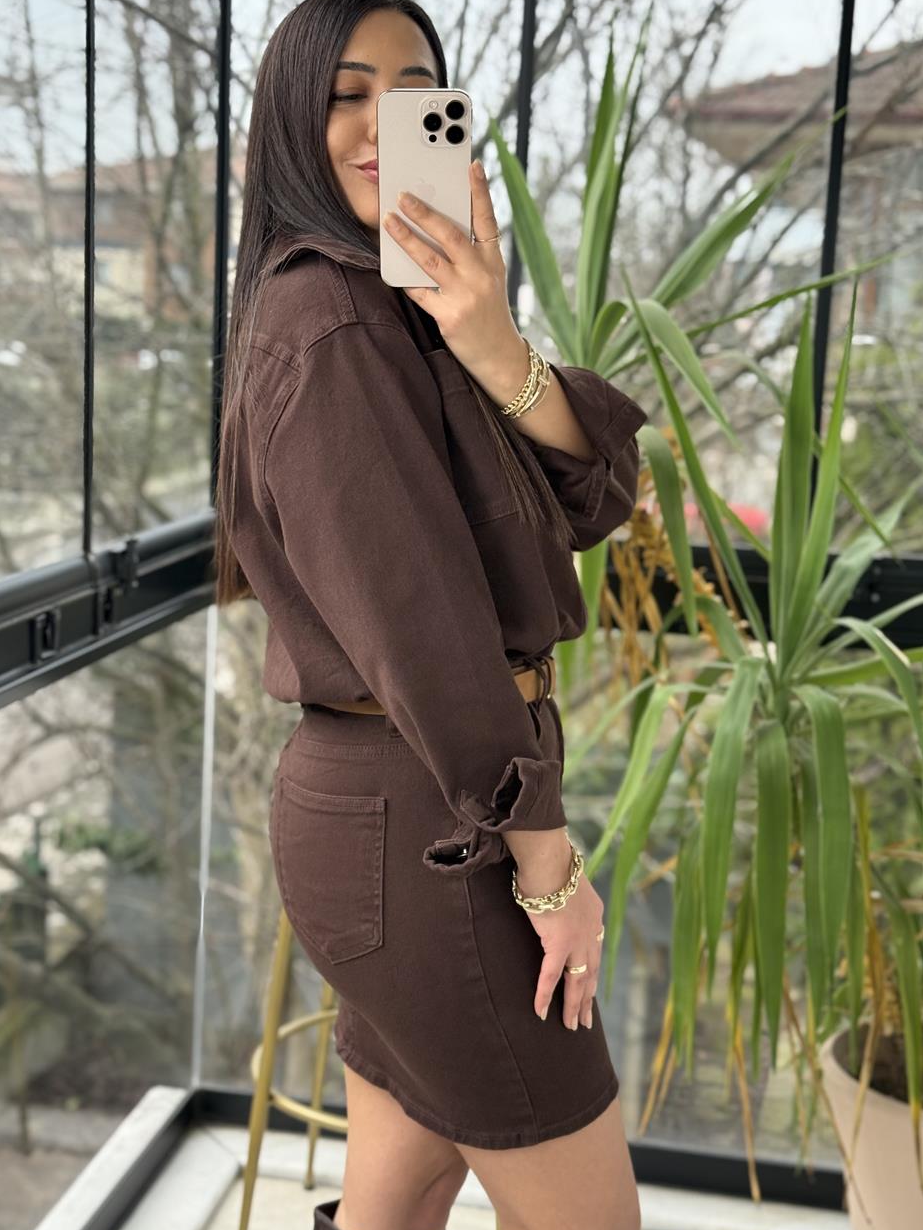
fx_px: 1848
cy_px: 578
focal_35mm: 52
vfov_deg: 36.8
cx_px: 464
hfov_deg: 28.0
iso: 64
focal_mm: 6.76
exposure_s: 1/249
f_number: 1.78
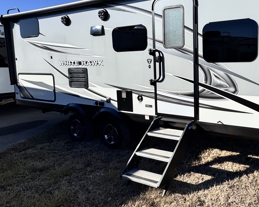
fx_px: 207
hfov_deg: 56.5
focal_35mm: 27
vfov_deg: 52.9
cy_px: 85
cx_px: 226
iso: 50
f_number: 2.2
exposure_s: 1/2874
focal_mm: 2.22
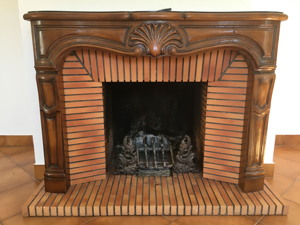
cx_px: 150
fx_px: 251
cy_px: 112
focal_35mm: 29
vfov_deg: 48.2
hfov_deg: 61.7
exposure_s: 1/33
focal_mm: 4.15
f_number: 2.2
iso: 40
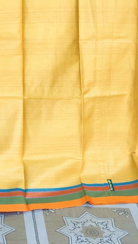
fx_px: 728
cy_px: -182
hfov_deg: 10.6
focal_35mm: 112
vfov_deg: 16.4
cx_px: -45
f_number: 1.8
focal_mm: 4
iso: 40
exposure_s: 1/120
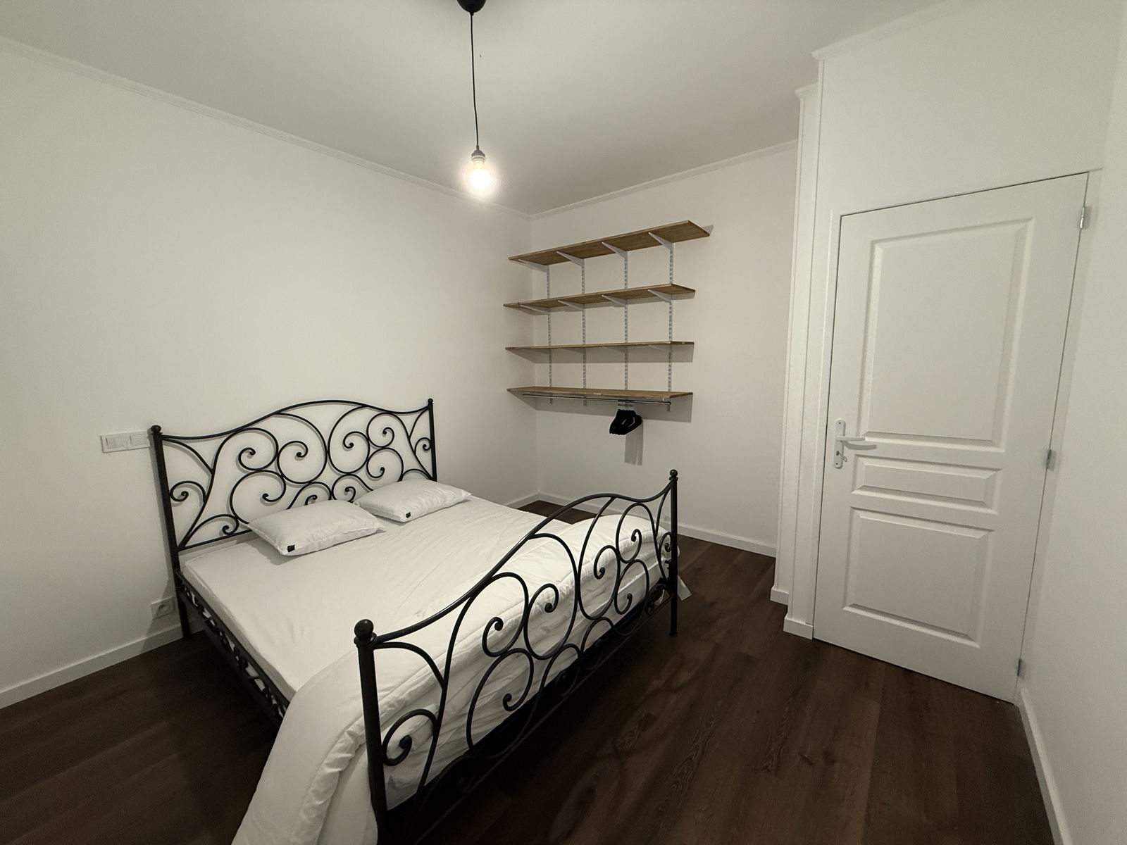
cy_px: 422
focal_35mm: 14
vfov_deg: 85.7
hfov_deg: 102.1
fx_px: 456
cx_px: 564
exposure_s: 1/50
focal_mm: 2.22
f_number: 2.2
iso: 320
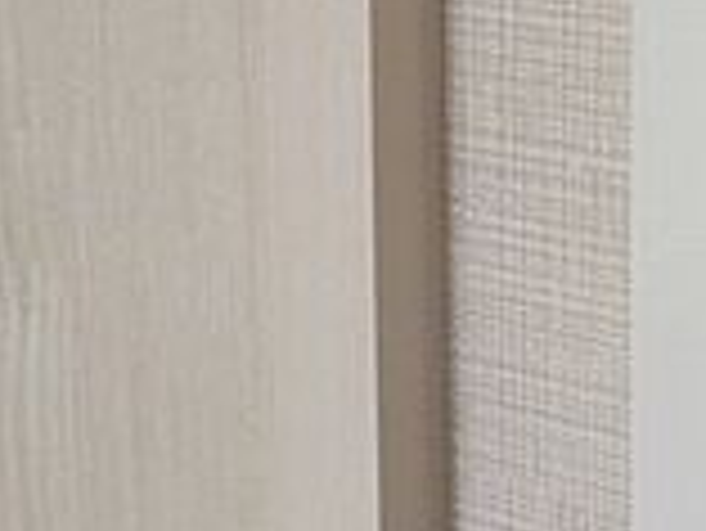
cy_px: 68
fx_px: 2061
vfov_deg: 14.5
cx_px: 940
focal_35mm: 101
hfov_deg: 18.0
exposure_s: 1/60
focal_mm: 5
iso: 250
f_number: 3.1
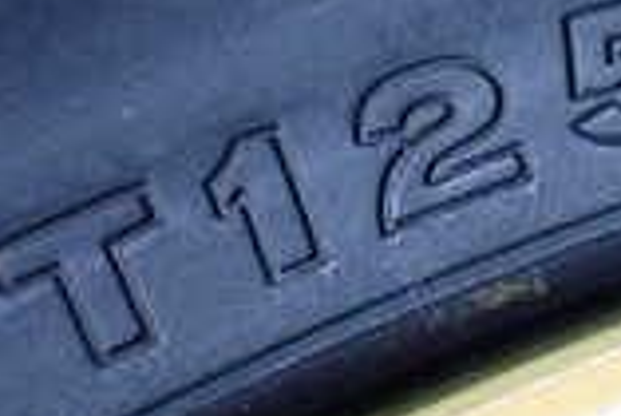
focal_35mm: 119
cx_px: 835
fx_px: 2055
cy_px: -36
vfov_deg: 11.4
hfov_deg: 16.2
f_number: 2.3
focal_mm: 5.4
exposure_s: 1/125
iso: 400
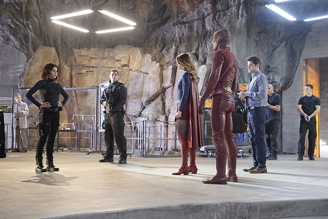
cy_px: 110
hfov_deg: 42.7
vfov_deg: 29.3
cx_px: 164
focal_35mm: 46
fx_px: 419
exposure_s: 1/160
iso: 8000
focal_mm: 46
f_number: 5.6
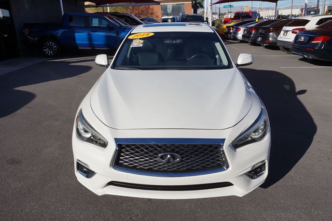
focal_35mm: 30
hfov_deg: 62.0
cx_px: 166
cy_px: 110
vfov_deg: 43.6
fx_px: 277
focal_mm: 20
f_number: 10
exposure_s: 1/320
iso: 100
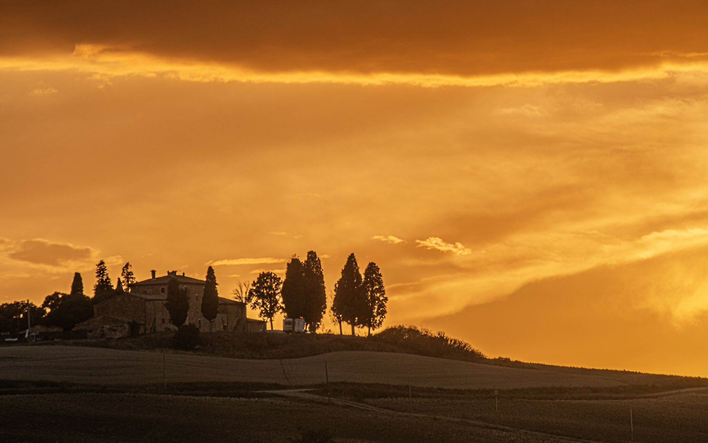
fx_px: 6445
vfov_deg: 3.9
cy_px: 237
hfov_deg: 6.3
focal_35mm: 334
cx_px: 340
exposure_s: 1/320
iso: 100
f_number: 9
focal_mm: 300
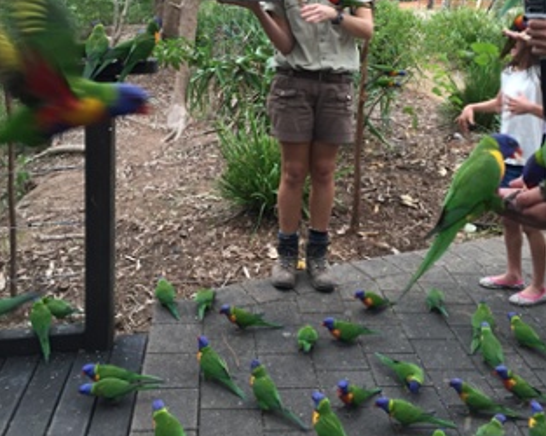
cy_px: 82
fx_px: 614
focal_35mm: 38
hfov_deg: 48.0
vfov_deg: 37.6
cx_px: 273
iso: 40
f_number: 2.2
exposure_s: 1/30
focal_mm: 4.15
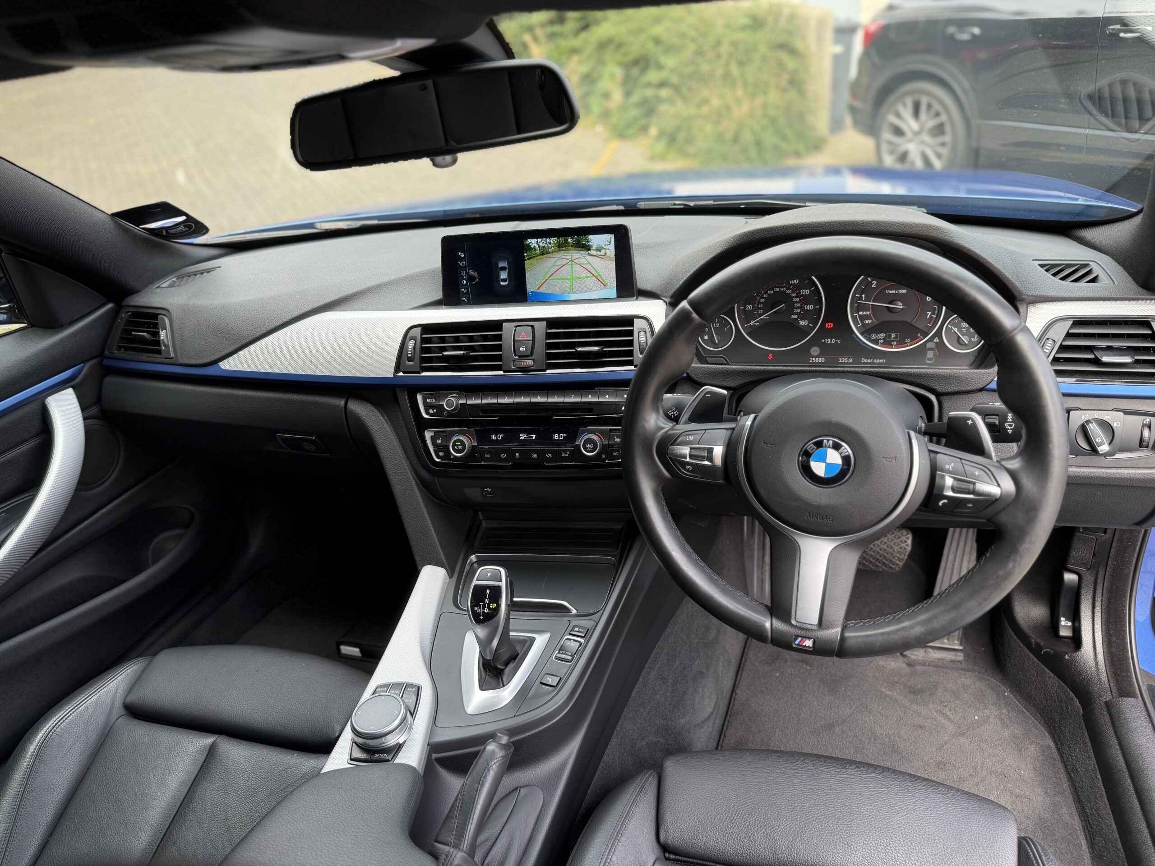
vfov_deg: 56.8
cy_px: 433
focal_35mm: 24
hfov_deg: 71.6
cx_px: 578
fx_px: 801
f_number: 1.78
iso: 100
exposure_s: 1/285
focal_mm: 6.76
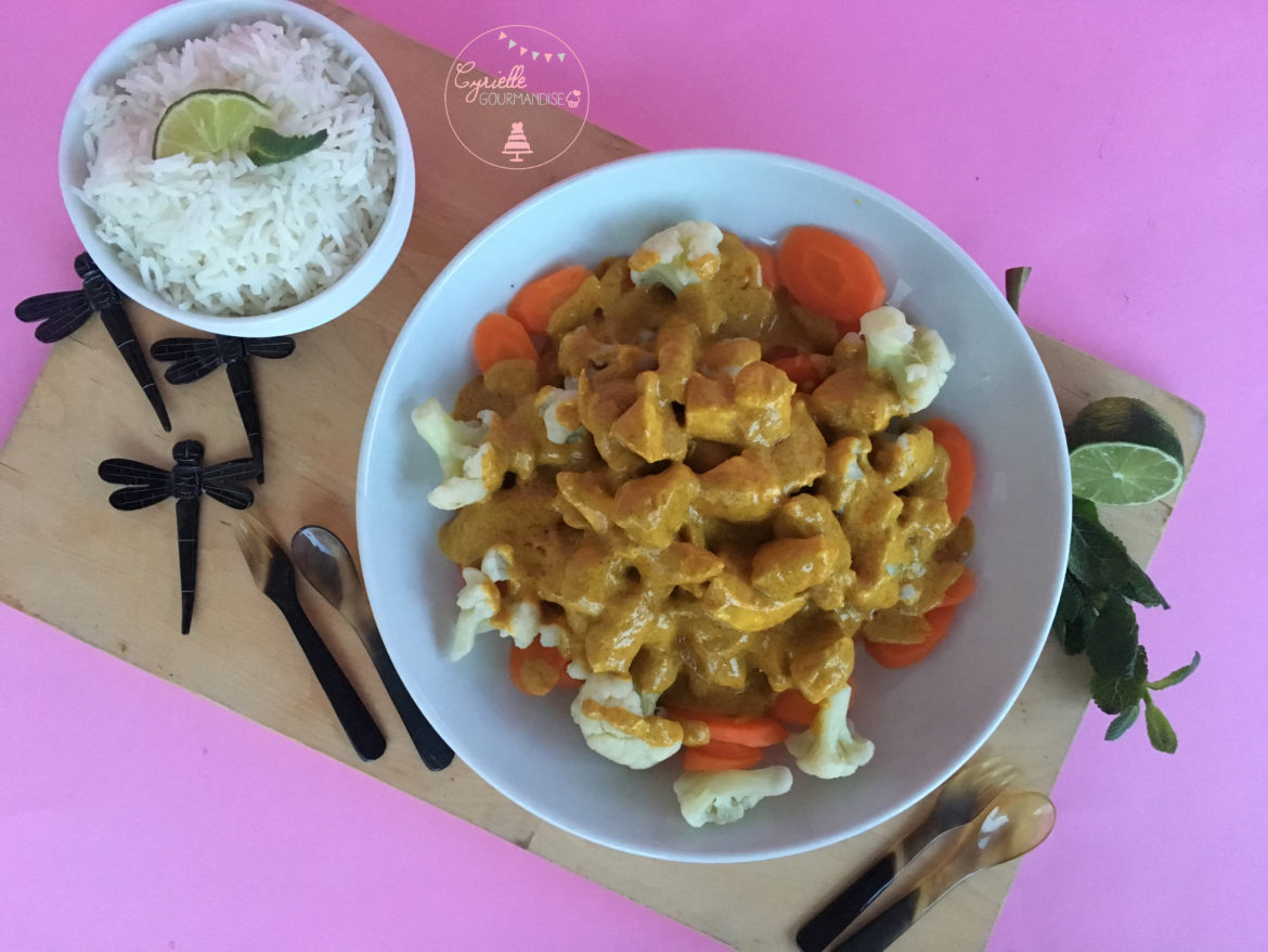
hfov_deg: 61.6
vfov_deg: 48.2
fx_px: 1063
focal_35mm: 29
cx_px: 634
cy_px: 476
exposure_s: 1/17
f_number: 2.2
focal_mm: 4.15
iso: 320
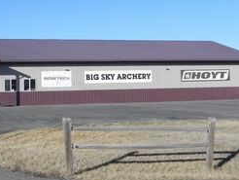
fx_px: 463
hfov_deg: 28.4
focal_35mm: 67
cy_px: 66
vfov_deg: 21.9
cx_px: 50
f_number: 7.1
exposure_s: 1/470
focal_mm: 5.9
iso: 160
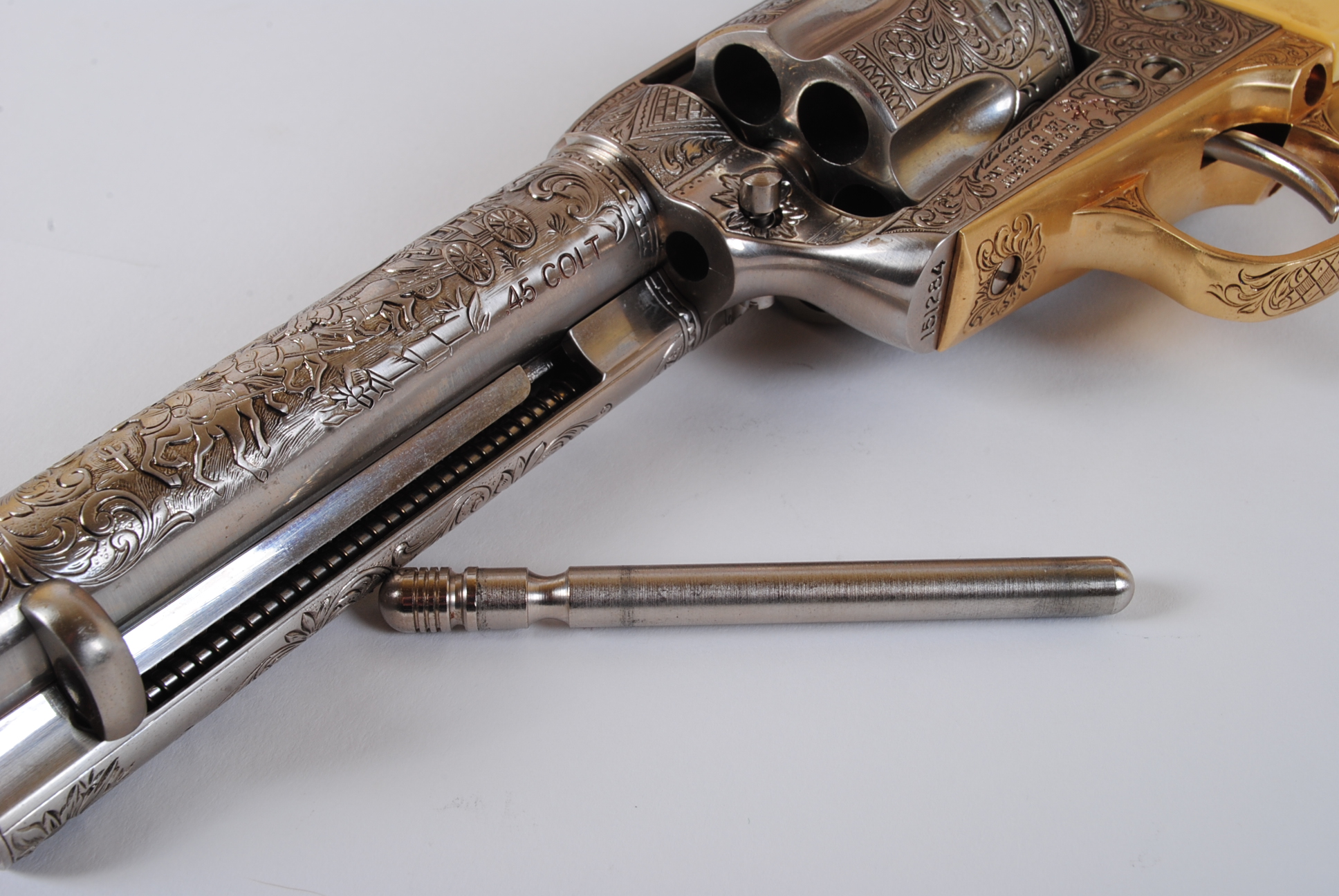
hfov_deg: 43.6
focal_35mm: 45
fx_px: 1676
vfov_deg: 29.9
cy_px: 448
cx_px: 670
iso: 100
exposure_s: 1/125
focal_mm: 30
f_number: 14
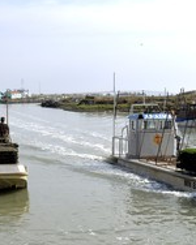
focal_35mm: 63
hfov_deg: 24.1
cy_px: 146
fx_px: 458
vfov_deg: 30.0
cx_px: 75
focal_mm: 20
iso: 100
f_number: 11
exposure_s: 1/160
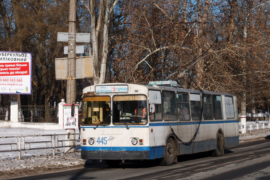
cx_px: 135
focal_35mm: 74
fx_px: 555
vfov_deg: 18.4
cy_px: 89
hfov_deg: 27.3
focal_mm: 15.27
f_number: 5
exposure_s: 1/1250
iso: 100
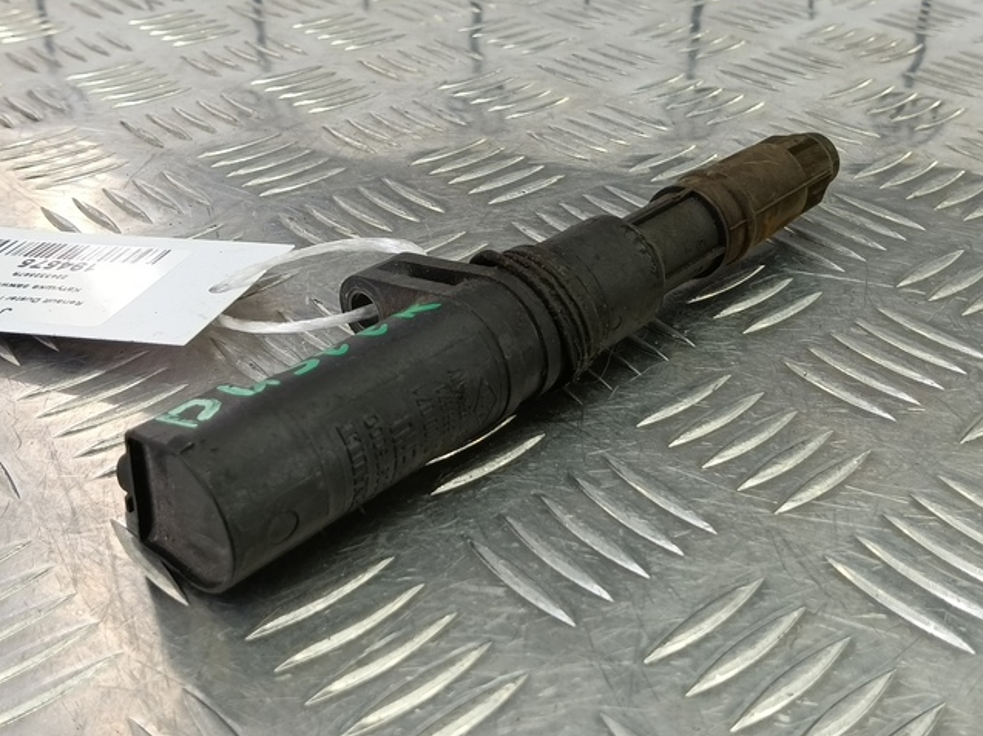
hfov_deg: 50.2
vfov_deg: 38.5
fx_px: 1050
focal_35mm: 37
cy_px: 307
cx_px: 509
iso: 121
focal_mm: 4.11
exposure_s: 1/50
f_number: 1.6
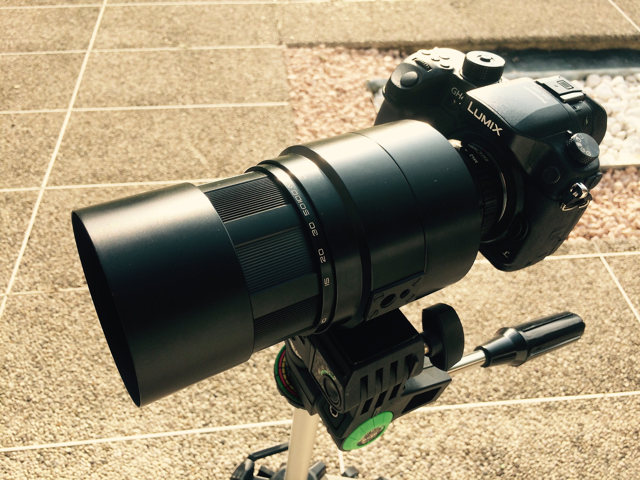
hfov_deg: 61.7
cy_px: 240
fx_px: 536
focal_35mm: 29
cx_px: 320
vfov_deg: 48.2
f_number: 2.2
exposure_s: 1/612
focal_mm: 4.15
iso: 32
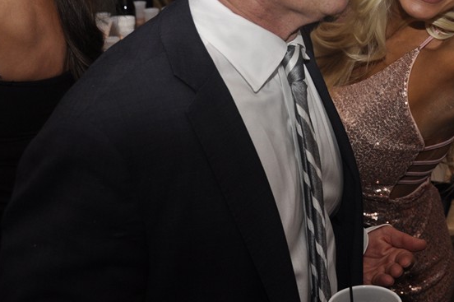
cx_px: 284
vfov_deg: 19.7
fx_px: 856
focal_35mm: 68
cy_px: 35
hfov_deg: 29.6
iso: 400
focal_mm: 25
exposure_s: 1/60
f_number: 5
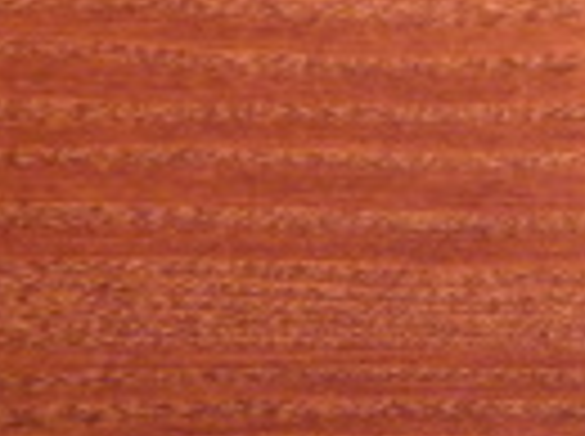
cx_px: 1400
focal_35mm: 266
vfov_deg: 5.6
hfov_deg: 7.0
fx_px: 4487
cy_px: 207
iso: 400
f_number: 4.1
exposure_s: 1/4
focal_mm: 9.7
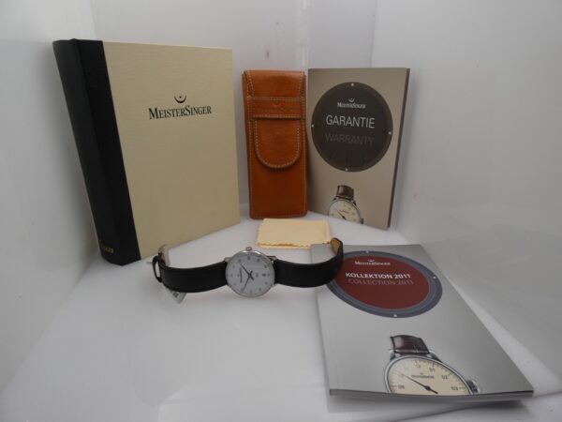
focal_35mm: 20
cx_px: 281
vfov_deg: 66.0
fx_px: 325
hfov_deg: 81.7
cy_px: 211
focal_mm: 3.6
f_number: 2.8
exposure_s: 1/320
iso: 80
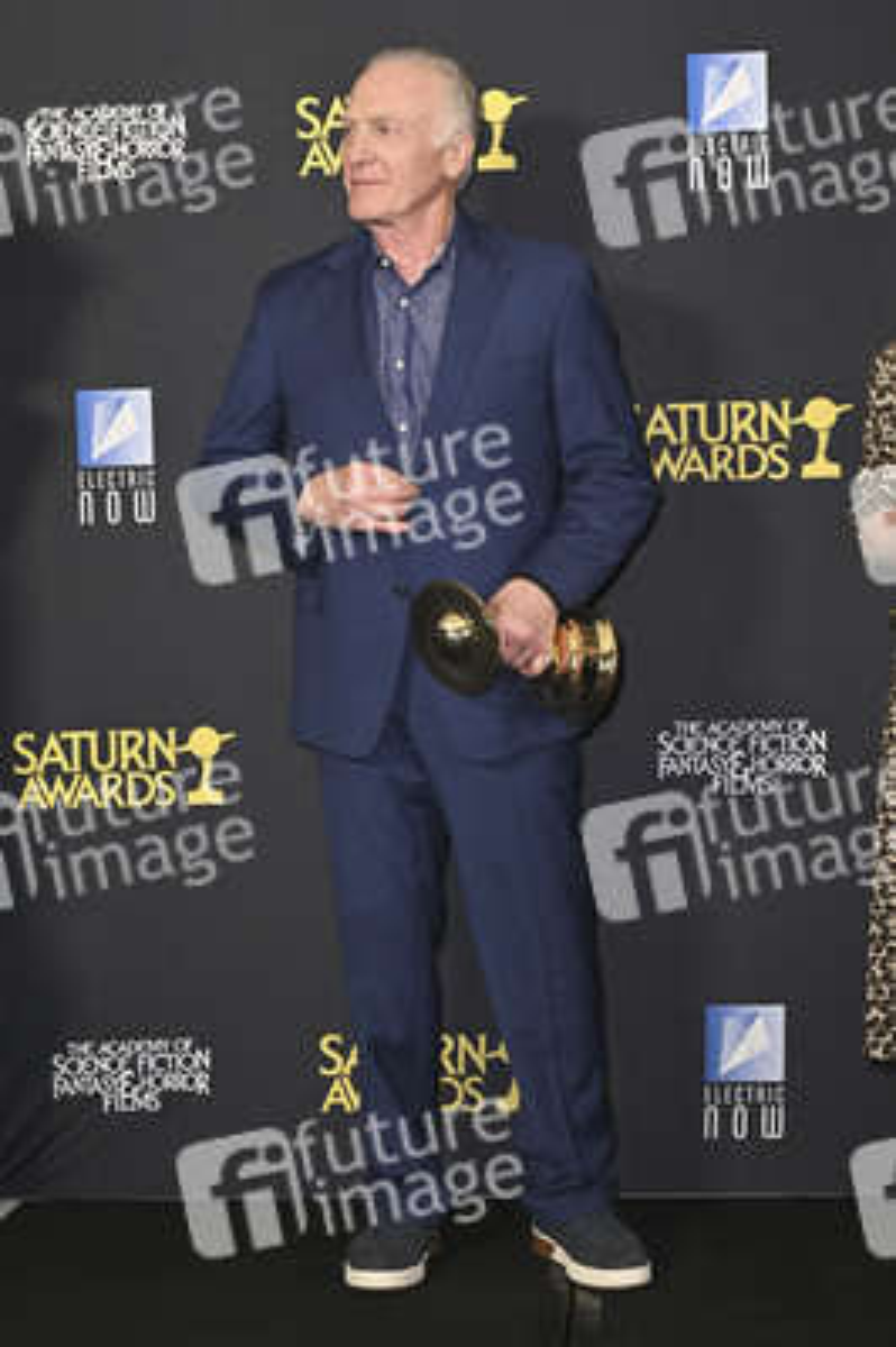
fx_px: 2281
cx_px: 448
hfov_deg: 22.2
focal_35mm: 61
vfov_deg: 32.9
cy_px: 674
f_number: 5
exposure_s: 1/320
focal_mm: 61
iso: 2000
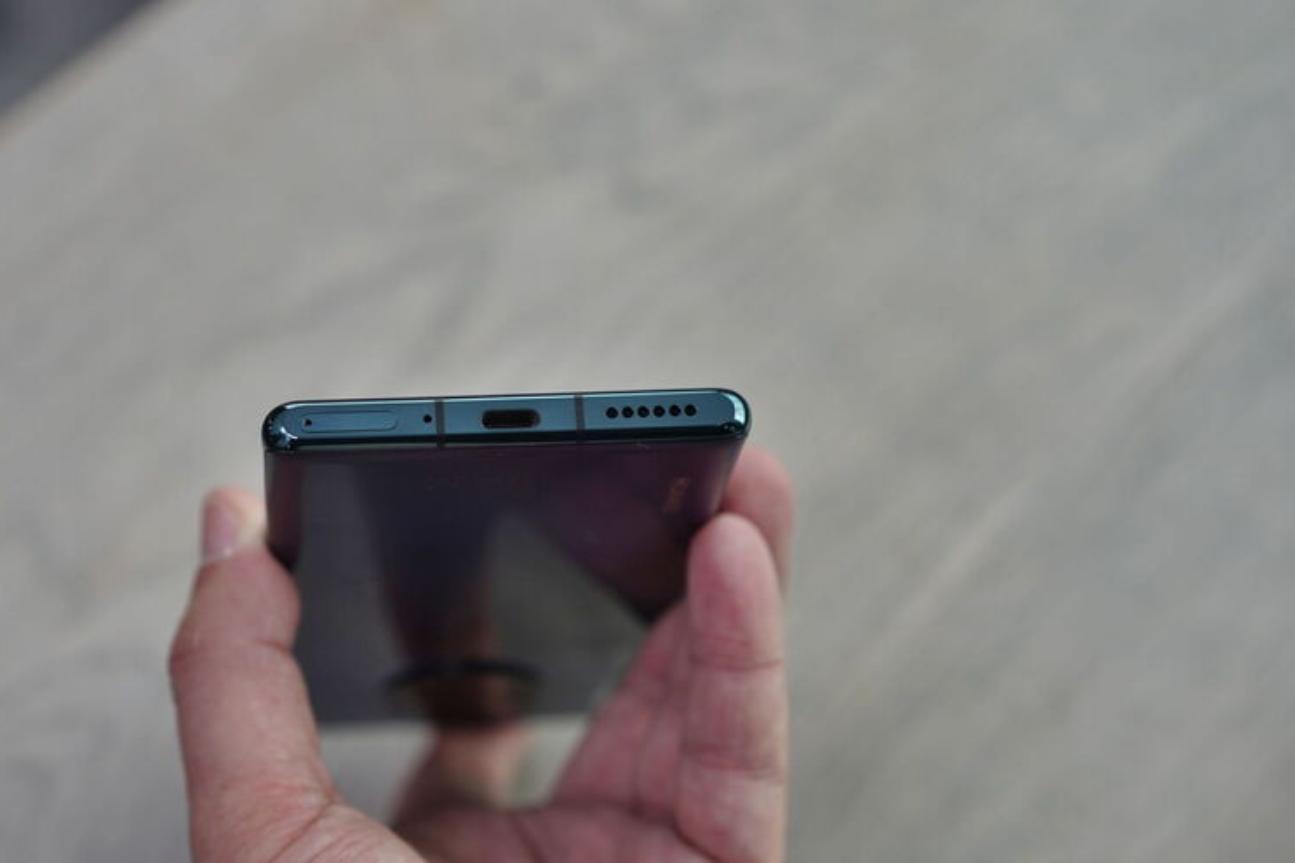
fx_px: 2554
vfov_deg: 19.2
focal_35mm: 71
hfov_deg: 28.4
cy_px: 487
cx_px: 493
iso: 800
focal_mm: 55
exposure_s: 1/125
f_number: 3.2
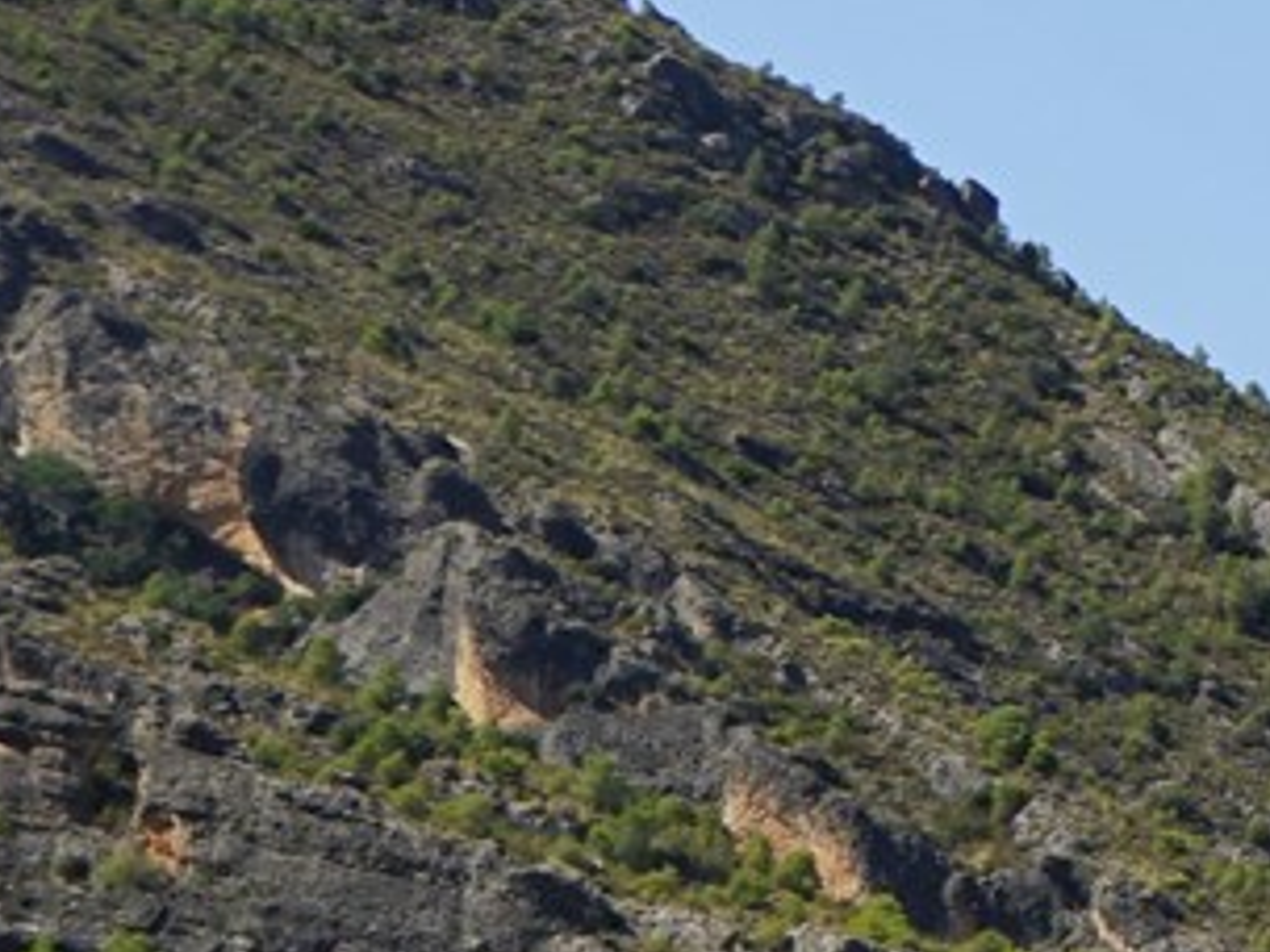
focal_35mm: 297
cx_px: 3121
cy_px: 10
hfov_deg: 6.3
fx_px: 10896
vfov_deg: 5.0
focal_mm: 47
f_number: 11
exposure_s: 1/160
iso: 100
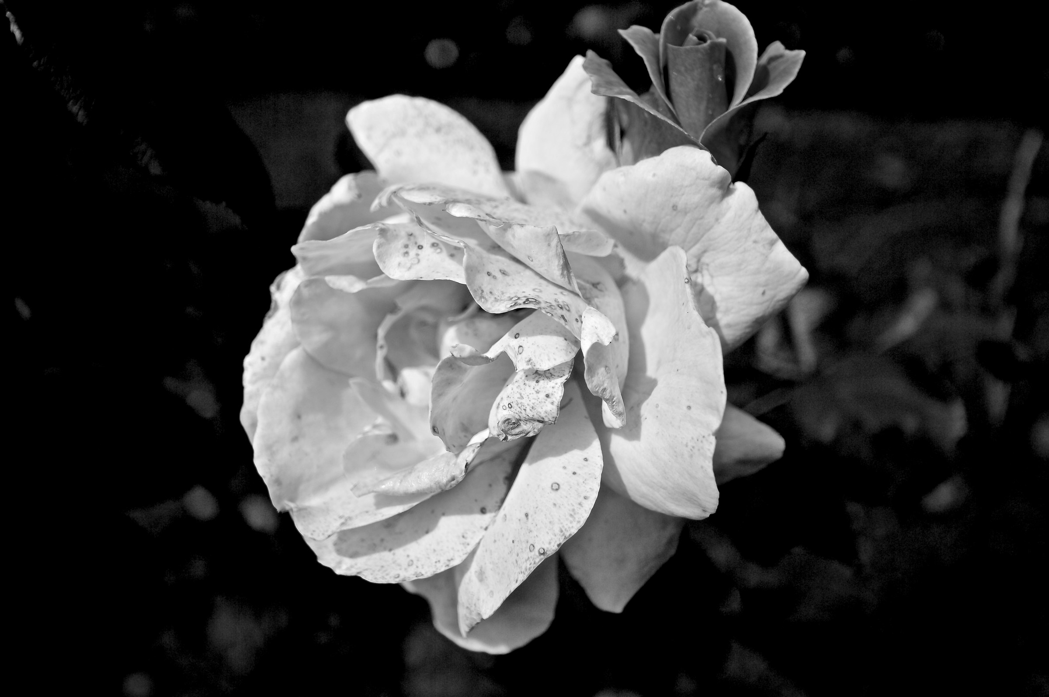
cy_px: 348
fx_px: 1048
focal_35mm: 36
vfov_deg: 36.8
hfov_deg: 53.2
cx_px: 524
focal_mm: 24
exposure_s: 1/1600
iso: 100
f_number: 4.5
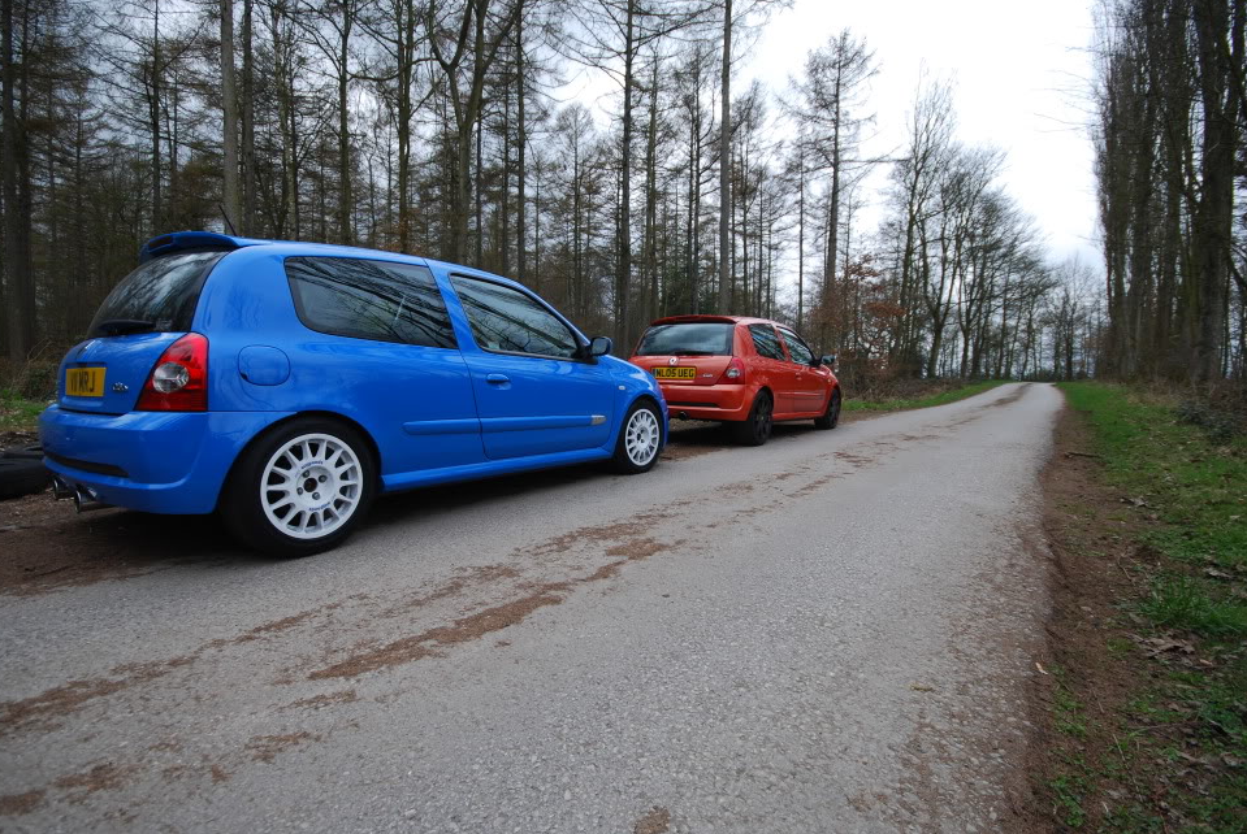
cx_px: 586
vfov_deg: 73.9
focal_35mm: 16
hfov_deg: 96.5
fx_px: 555
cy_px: 419
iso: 100
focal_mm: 10
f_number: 5.6
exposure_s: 1/125
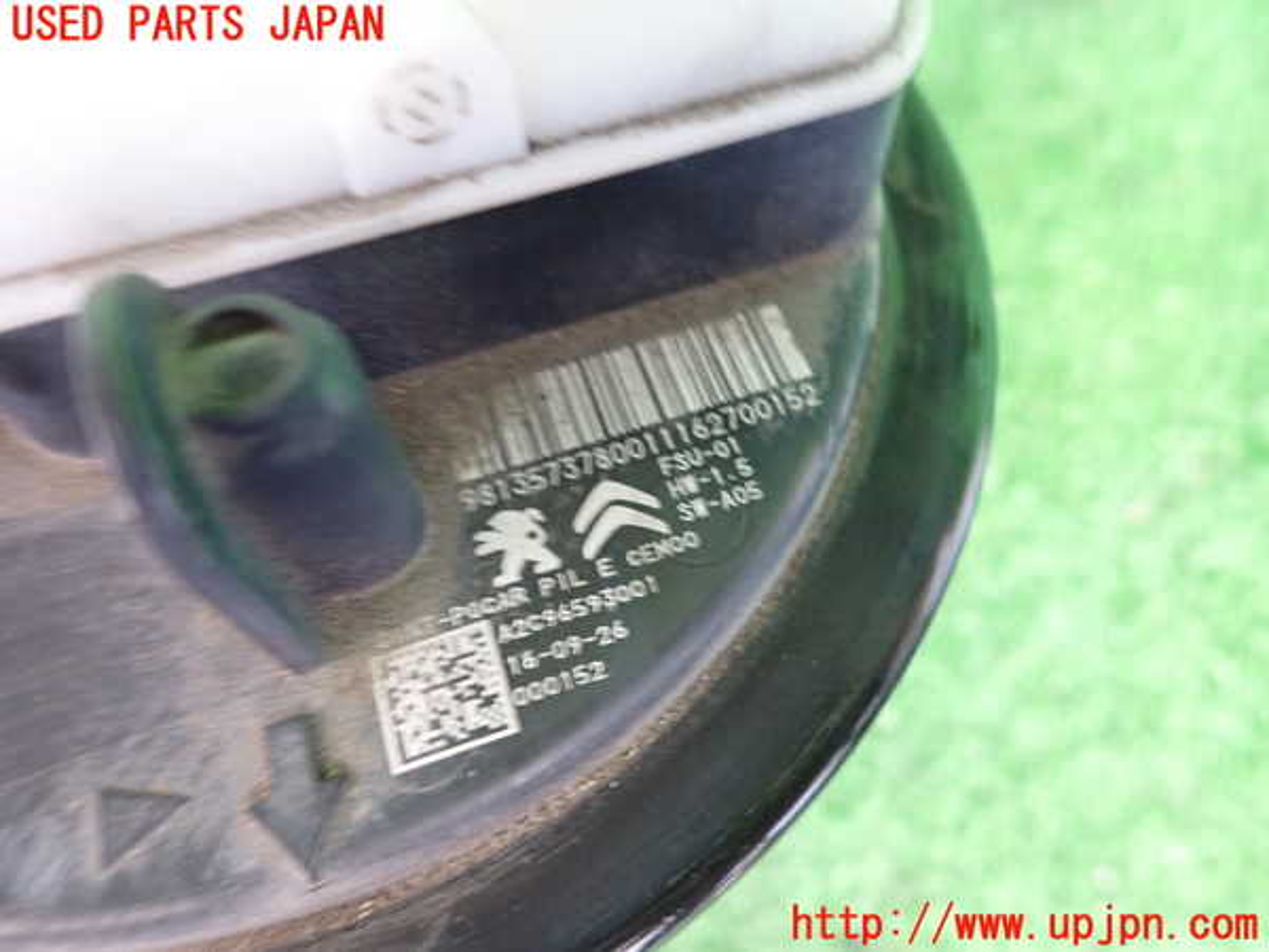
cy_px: 476
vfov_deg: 54.9
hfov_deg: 69.4
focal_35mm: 25
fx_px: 916
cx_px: 634
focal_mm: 4.5
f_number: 2
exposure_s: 1/25
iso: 800
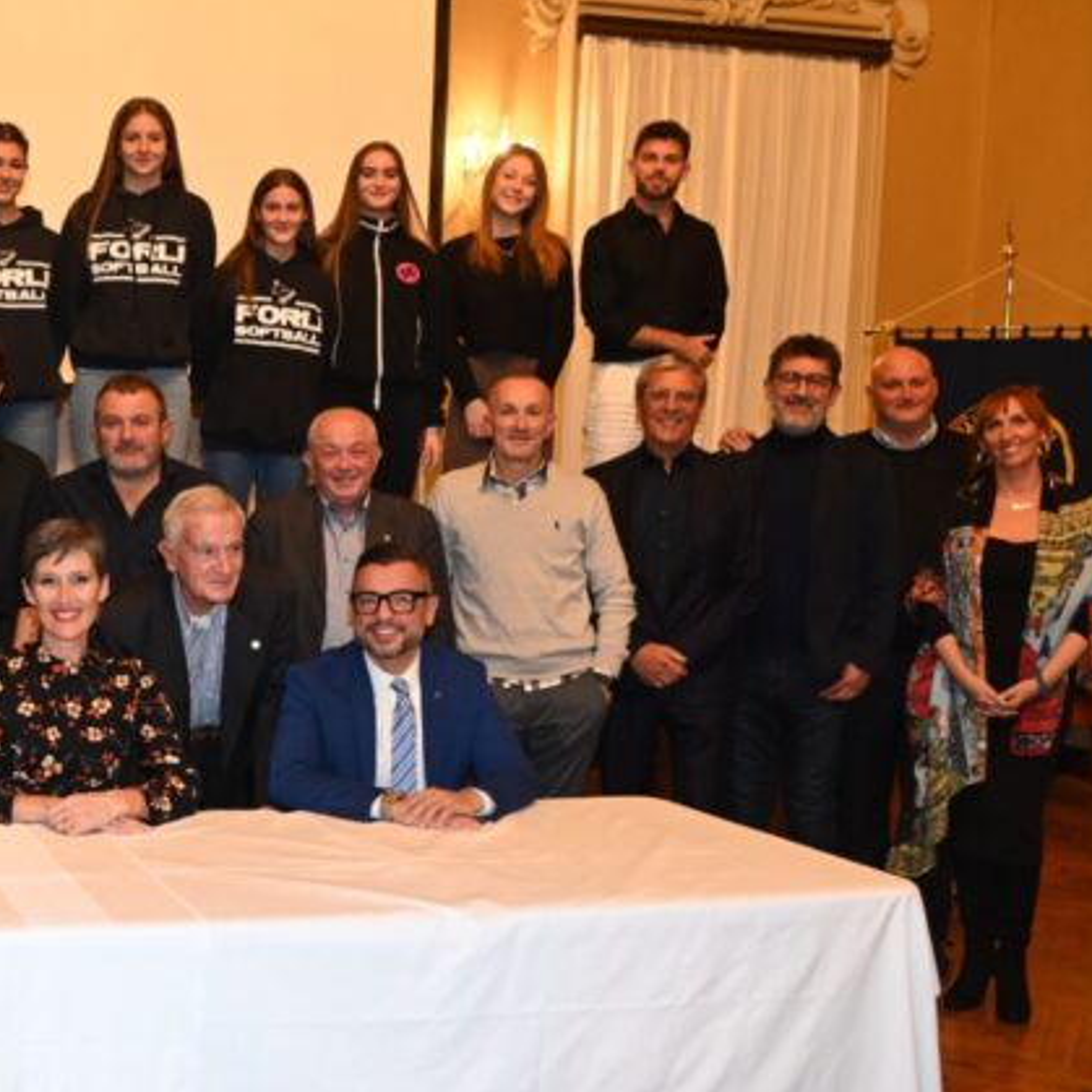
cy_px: 592
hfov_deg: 37.6
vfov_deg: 40.0
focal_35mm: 42
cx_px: 122
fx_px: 1499
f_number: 4
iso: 1600
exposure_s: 1/60.2
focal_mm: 27
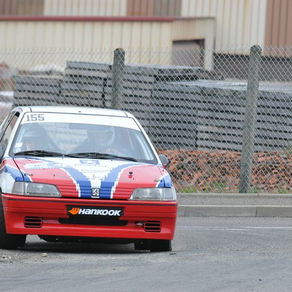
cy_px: 146
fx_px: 3865
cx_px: 74
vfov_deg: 4.3
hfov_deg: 4.3
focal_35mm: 405
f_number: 6.3
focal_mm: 210
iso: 800
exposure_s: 1/800
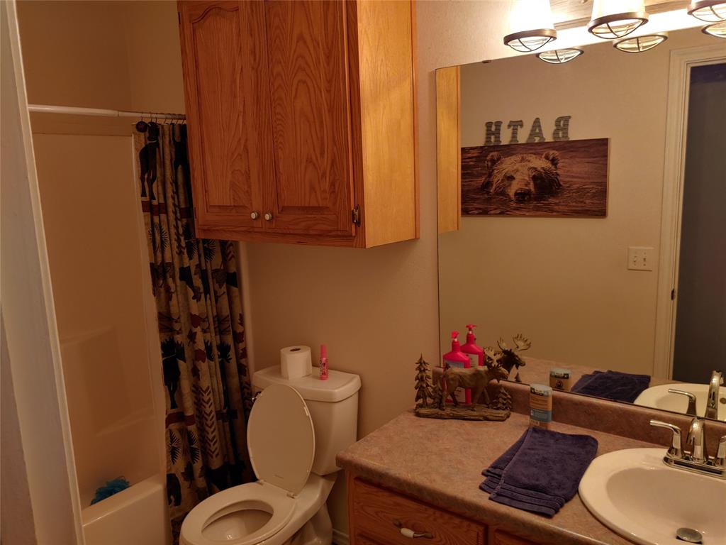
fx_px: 524
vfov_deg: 54.9
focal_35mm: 25
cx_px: 363
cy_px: 272
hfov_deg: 69.4
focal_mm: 4.23
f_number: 1.5
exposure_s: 1/24
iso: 250
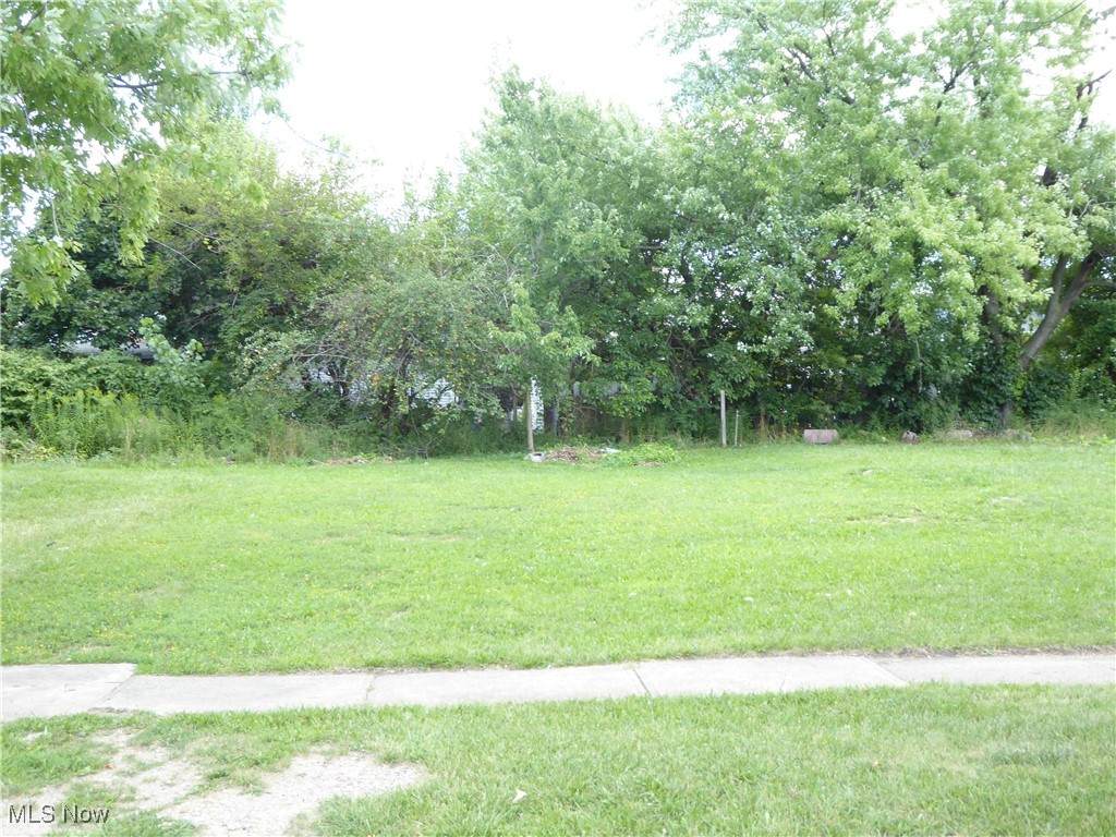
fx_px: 1709
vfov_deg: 27.5
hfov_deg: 36.2
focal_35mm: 53
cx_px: 558
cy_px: 418
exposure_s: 1/60
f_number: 4.1
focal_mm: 9
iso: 125
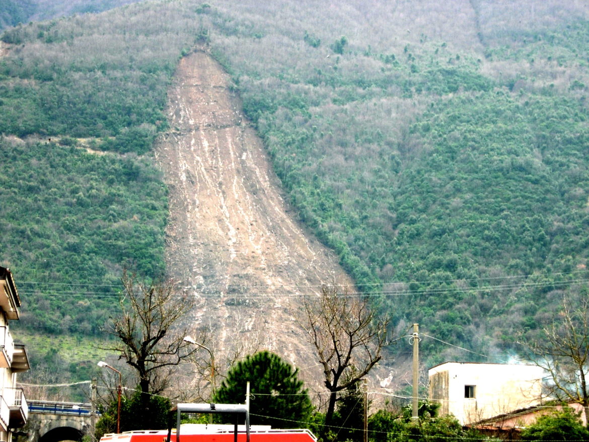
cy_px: 221
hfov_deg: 17.4
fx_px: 1923
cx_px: 294
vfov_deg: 13.1
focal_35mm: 113
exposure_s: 1/144
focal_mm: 23.4
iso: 79
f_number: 4.9
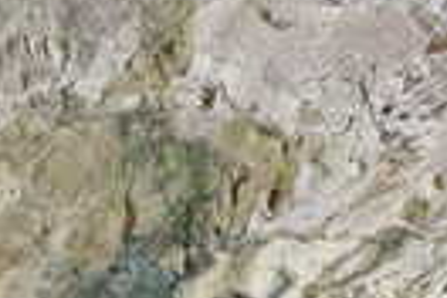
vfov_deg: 15.1
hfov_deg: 21.2
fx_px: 1068
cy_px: 393
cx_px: 599
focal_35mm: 86
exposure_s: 1/80
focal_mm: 27
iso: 1600
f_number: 8
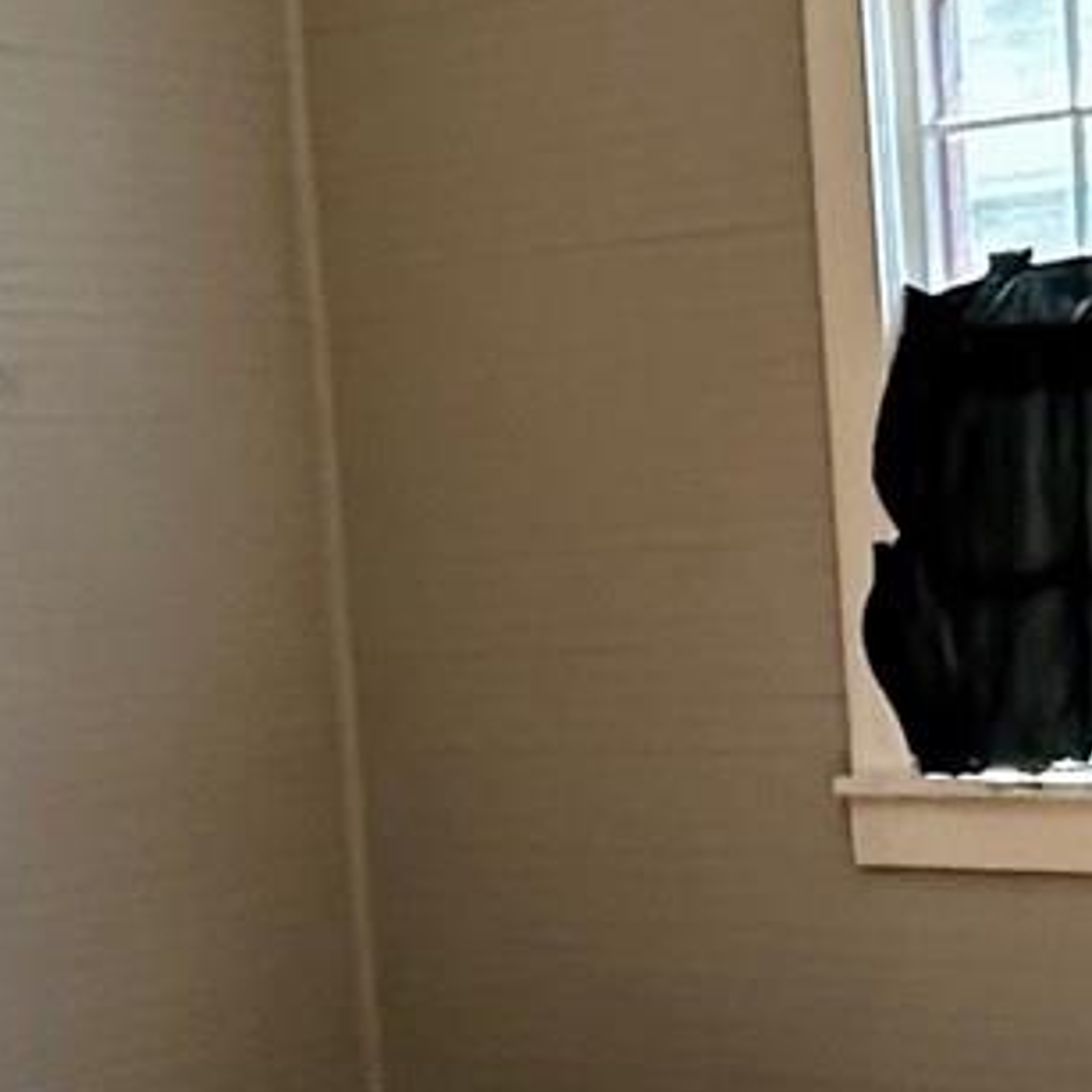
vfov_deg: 18.6
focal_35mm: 93
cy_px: 779
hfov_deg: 18.6
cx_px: 815
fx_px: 3319
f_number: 2.2
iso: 400
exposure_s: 1/60
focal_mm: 2.22
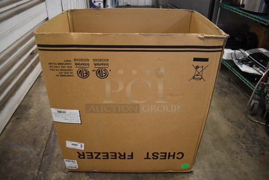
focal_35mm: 27
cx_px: 134
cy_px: 90
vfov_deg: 48.0
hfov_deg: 67.3
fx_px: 202
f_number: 3.5
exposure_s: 1/125
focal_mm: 18
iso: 2000
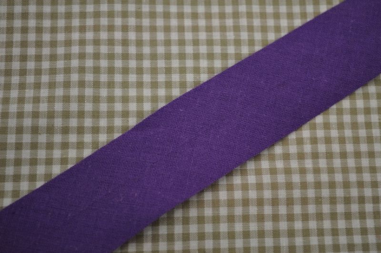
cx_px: 190
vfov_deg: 20.1
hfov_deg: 29.9
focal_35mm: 68
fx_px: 713
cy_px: 126
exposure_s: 1/13
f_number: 5.3
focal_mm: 45
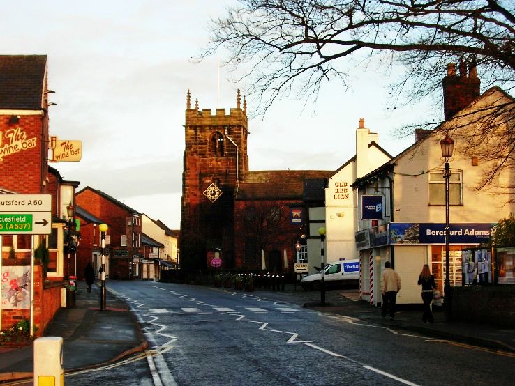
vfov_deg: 21.0
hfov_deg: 27.8
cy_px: 193
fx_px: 1042
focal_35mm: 70
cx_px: 258
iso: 64
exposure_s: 1/90
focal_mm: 116
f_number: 4
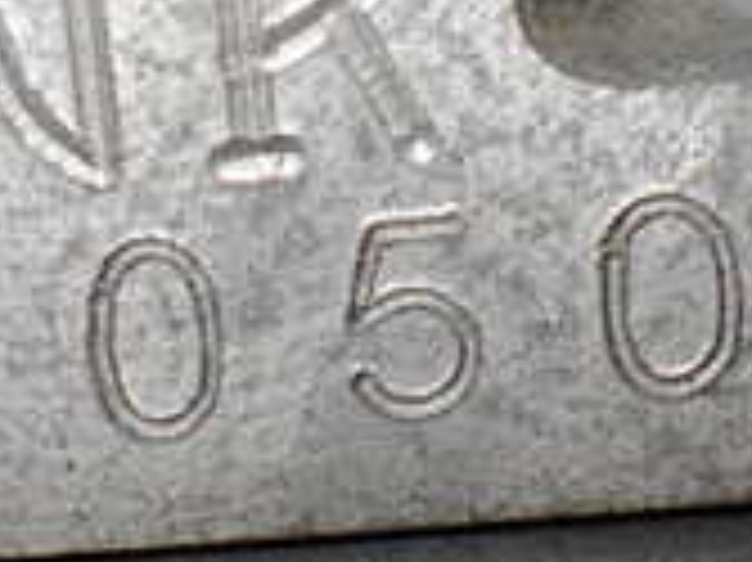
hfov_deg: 18.2
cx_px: 338
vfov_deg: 13.5
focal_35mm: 108
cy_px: 22
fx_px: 2345
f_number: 2.3
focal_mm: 5.4
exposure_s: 1/125
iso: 250
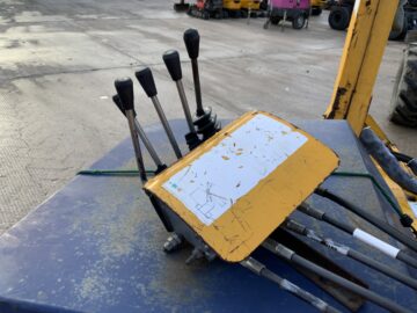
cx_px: 208
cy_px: 156
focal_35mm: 29
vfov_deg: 48.2
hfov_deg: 61.7
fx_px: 349
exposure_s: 1/394
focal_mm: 3
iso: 16
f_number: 1.8
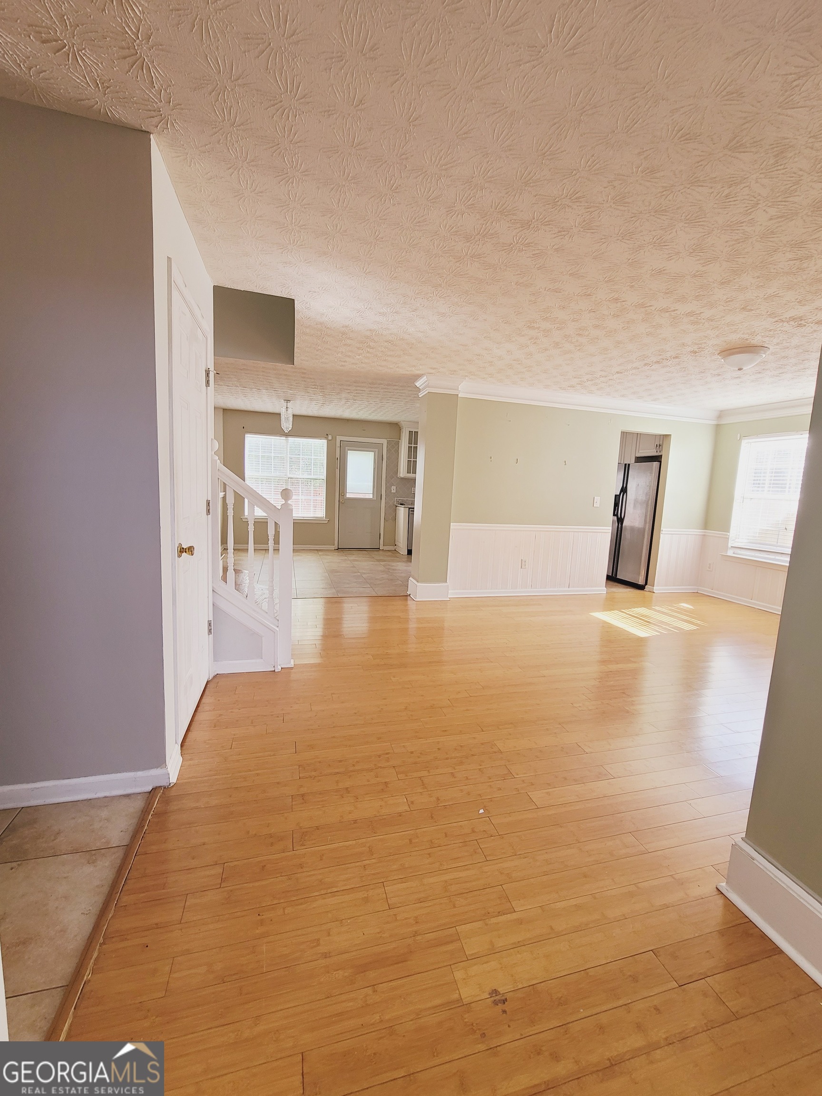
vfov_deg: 106.2
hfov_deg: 89.9
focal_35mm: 13
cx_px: 411
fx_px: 412
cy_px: 548
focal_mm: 2.2
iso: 125
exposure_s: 1/60
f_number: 2.2
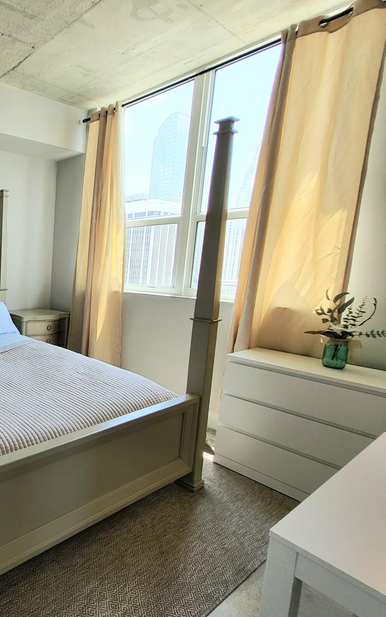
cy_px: 301
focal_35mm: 19
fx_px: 320
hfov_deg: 46.5
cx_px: -36
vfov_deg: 88.0
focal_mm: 1.74
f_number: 2.2
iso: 50
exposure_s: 1/120
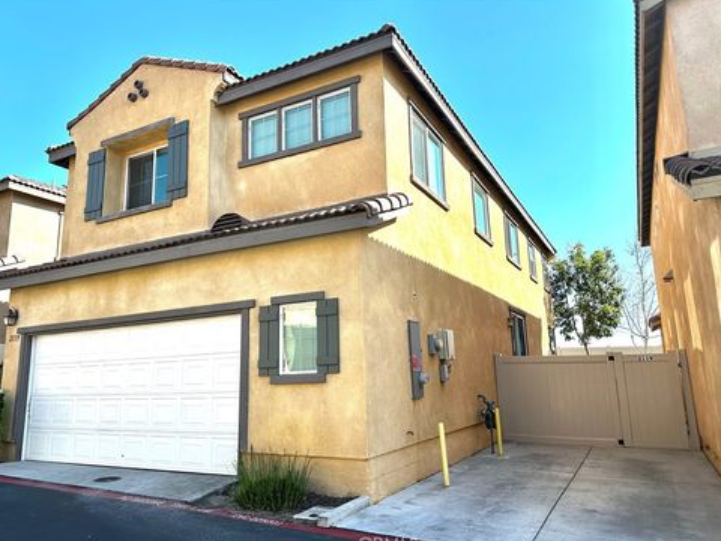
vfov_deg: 54.9
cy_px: 273
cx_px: 356
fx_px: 521
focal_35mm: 25
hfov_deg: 69.4
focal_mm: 6.86
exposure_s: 1/2732
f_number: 1.78
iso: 80
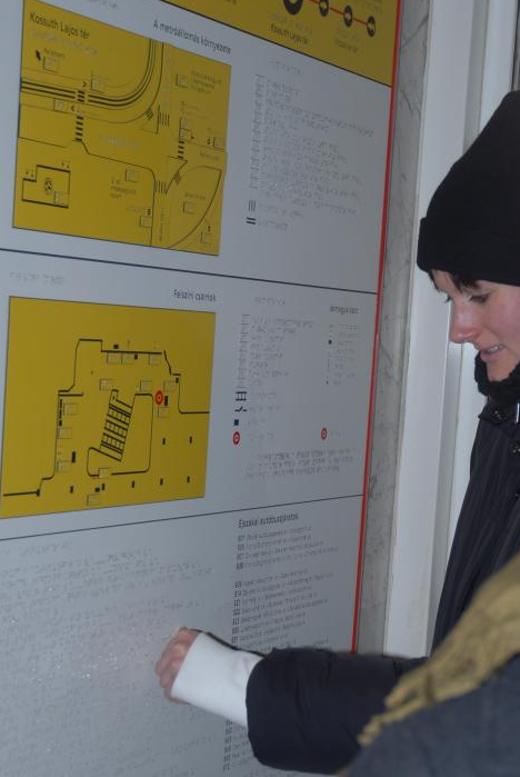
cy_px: 490
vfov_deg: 25.6
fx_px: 1706
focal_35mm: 79
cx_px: 368
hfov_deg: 17.3
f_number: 4
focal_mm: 34
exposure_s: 1/60
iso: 100
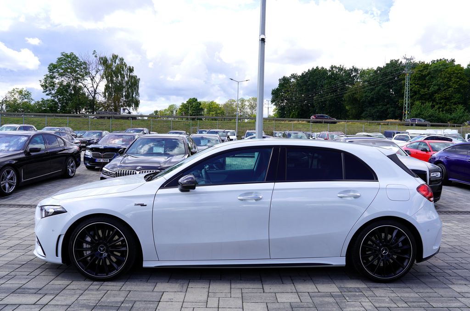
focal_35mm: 26
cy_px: 156
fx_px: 339
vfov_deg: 49.3
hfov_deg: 69.5
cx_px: 235
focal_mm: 26
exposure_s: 1/125
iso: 100
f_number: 9
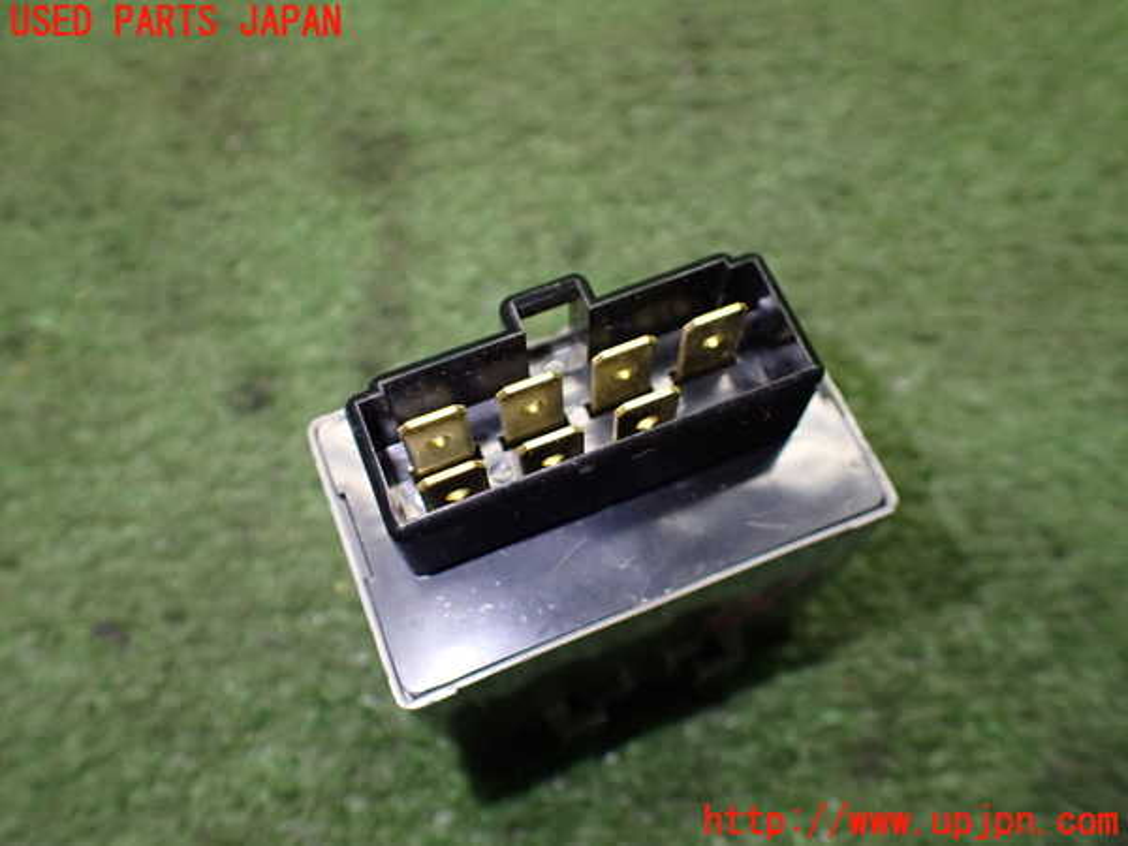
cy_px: 423
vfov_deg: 46.8
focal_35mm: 30
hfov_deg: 60.0
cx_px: 564
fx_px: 978
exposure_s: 1/125
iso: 640
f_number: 2.3
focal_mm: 5.4
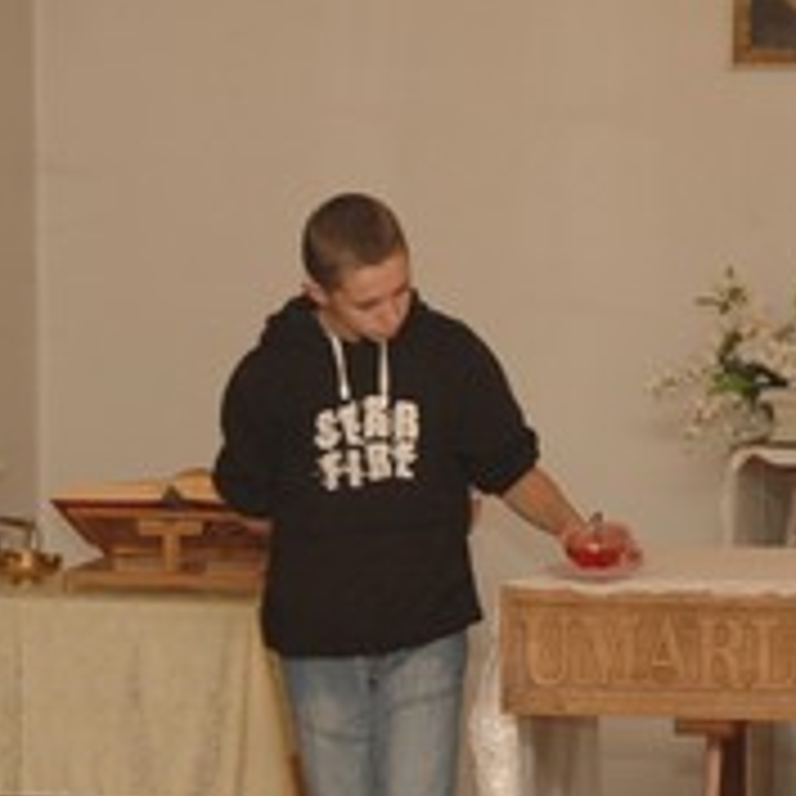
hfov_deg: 8.7
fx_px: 5229
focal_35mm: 201
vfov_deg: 8.7
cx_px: 427
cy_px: 414
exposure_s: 1/45
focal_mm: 70
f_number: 5.6
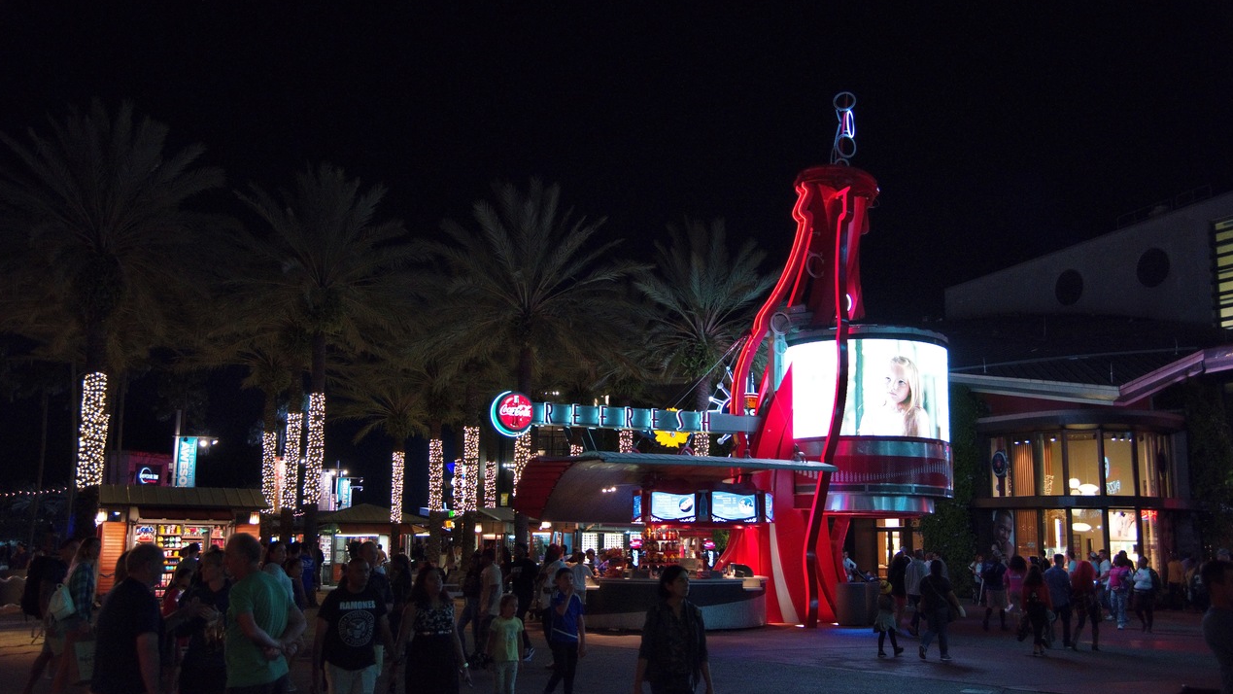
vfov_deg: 32.0
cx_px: 614
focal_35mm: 37
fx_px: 1210
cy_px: 341
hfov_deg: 54.0
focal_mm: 35
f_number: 4
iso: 1600
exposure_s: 1/80
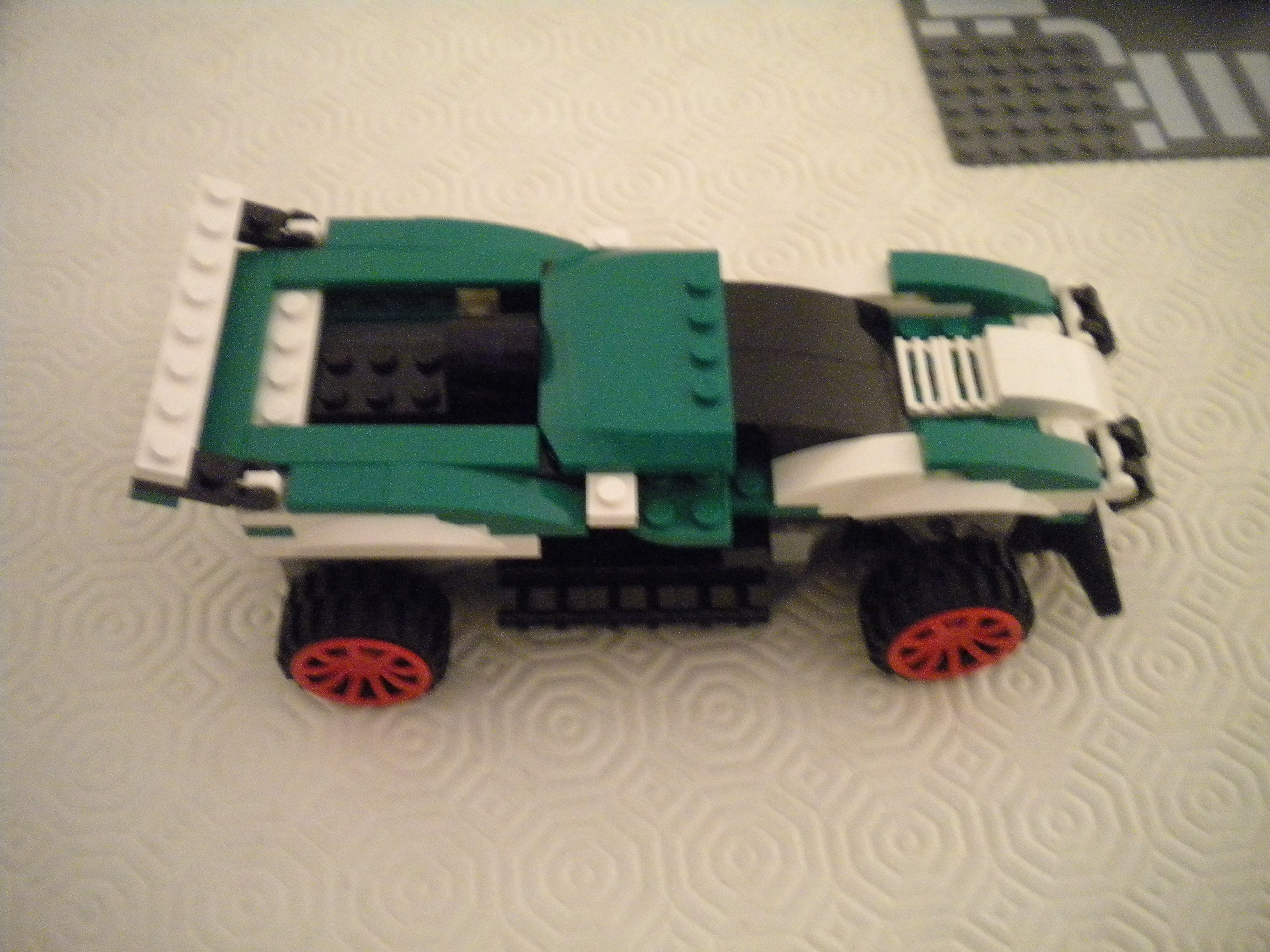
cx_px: 635
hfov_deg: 52.6
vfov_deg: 40.7
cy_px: 476
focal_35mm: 35
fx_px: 1284
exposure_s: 1/7.1
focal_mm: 6.3
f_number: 3.1
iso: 800
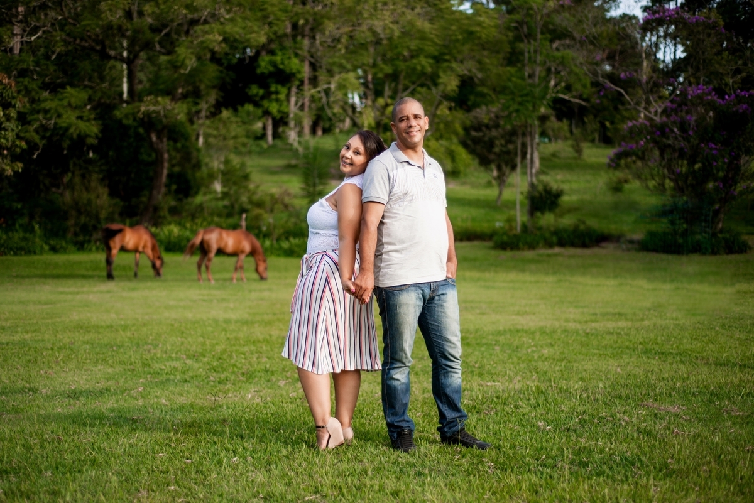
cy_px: 252
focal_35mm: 50
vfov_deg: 27.0
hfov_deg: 39.6
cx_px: 377
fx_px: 1048
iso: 100
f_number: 2.2
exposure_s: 1/1000
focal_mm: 50
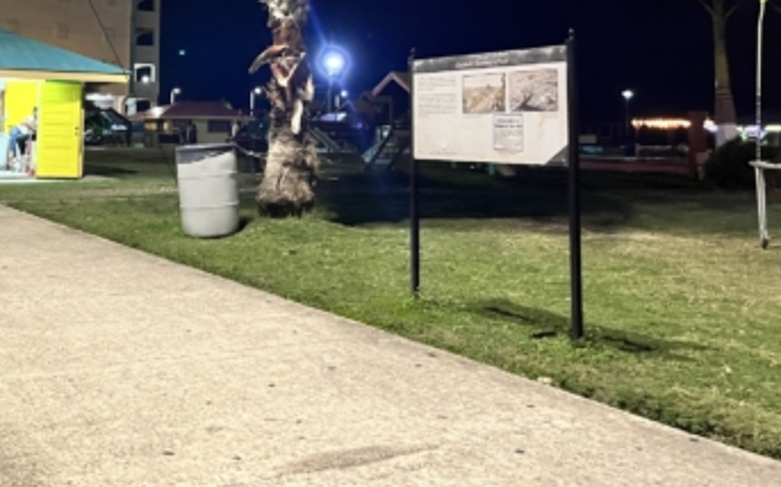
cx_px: 263
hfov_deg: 46.5
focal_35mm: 42
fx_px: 894
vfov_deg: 29.3
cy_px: 48
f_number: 1.6
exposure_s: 1/30
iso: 640
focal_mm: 5.1
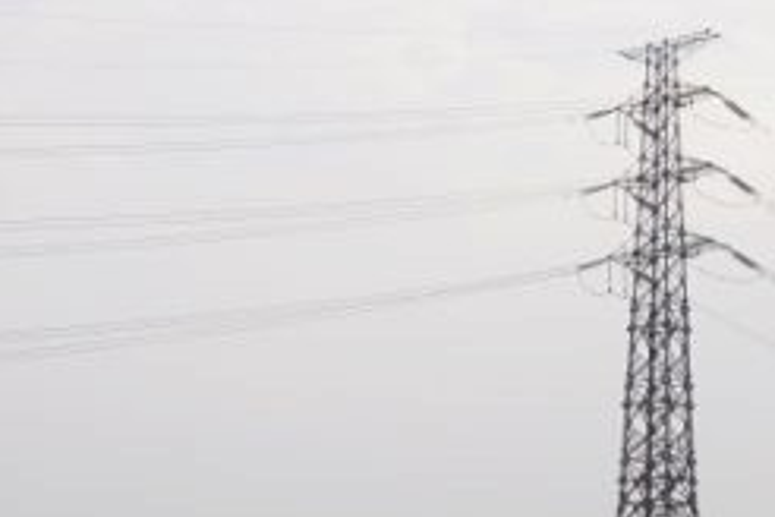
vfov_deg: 12.8
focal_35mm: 100
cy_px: 818
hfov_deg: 20.3
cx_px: 246
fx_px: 2153
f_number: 7.1
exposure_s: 1/125
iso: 100
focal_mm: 16
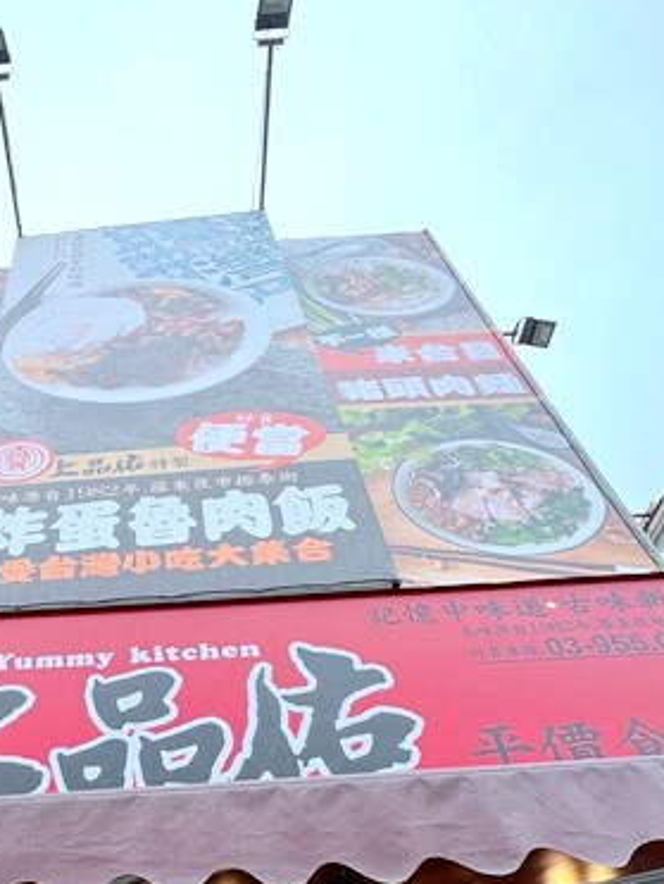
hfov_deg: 46.4
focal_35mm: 28
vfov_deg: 56.7
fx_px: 715
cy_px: 755
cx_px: 107
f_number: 1.8
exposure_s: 1/122
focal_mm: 1.57
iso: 32
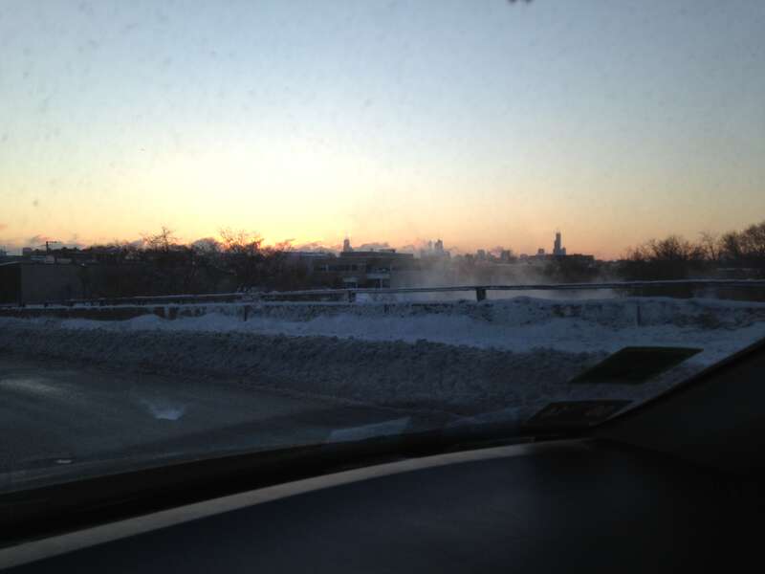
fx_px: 729
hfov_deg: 55.4
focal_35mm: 33
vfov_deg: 42.9
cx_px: 382
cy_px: 287
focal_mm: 4.12
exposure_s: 1/242
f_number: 2.4
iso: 50
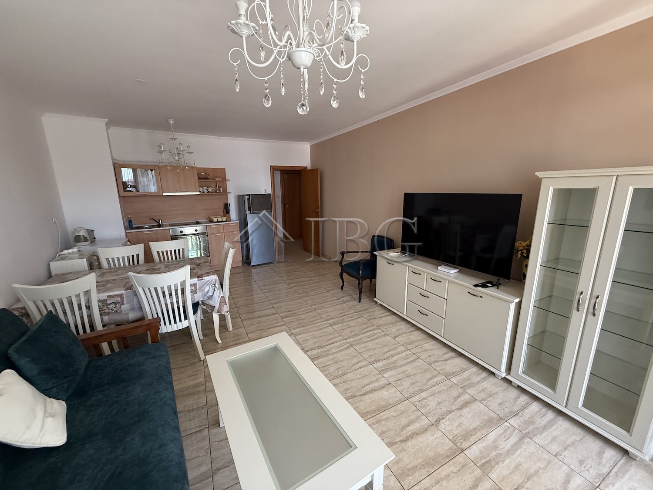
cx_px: 326
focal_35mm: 14
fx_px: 264
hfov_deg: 102.1
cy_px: 245
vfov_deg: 85.7
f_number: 2.2
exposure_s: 1/93
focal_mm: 2.22
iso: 400
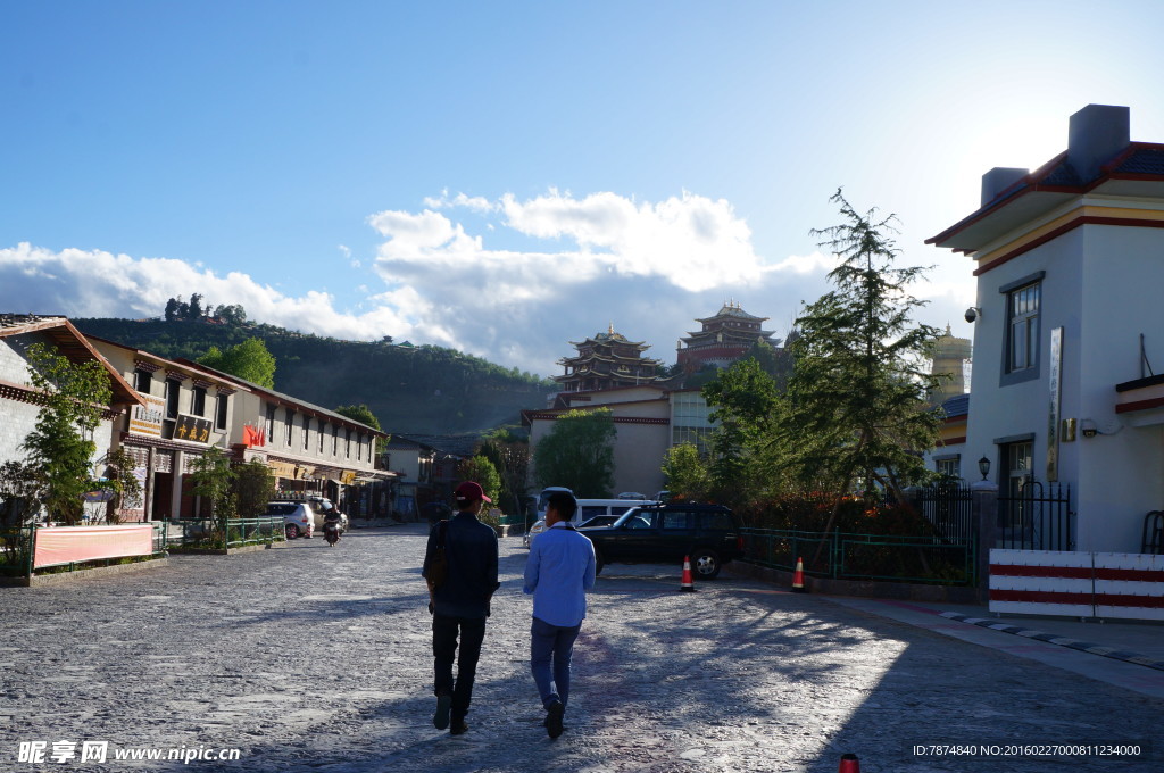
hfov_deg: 51.3
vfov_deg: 35.4
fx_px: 1211
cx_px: 582
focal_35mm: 38
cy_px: 386
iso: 200
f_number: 13
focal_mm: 25
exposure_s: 1/320
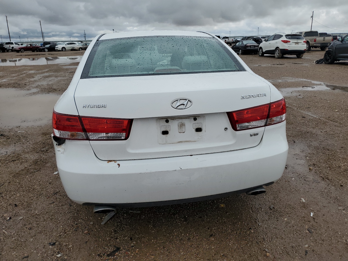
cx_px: 174
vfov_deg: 53.1
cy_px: 130
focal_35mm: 26
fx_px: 261
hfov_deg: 67.3
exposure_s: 1/10000
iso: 50
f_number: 1.5
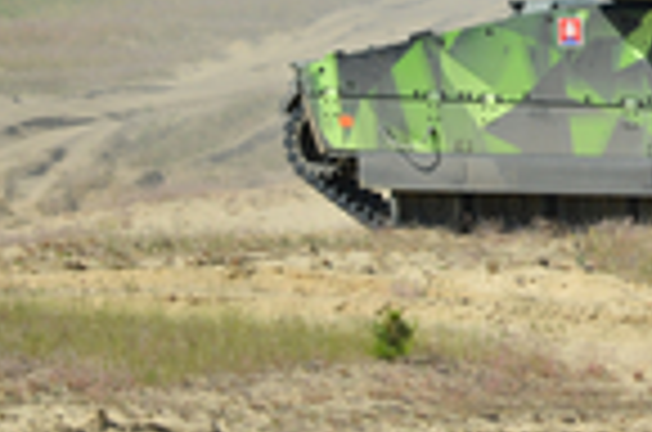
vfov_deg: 2.1
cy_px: -171
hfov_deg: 3.1
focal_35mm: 664
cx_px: 1016
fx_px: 11999
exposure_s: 1/3200
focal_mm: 200
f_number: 5
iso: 400
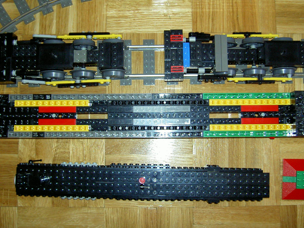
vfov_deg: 30.9
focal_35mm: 47
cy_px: 116
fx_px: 413
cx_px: 158
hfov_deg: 40.4
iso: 100
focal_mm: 8
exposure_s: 1/59.5
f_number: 2.8
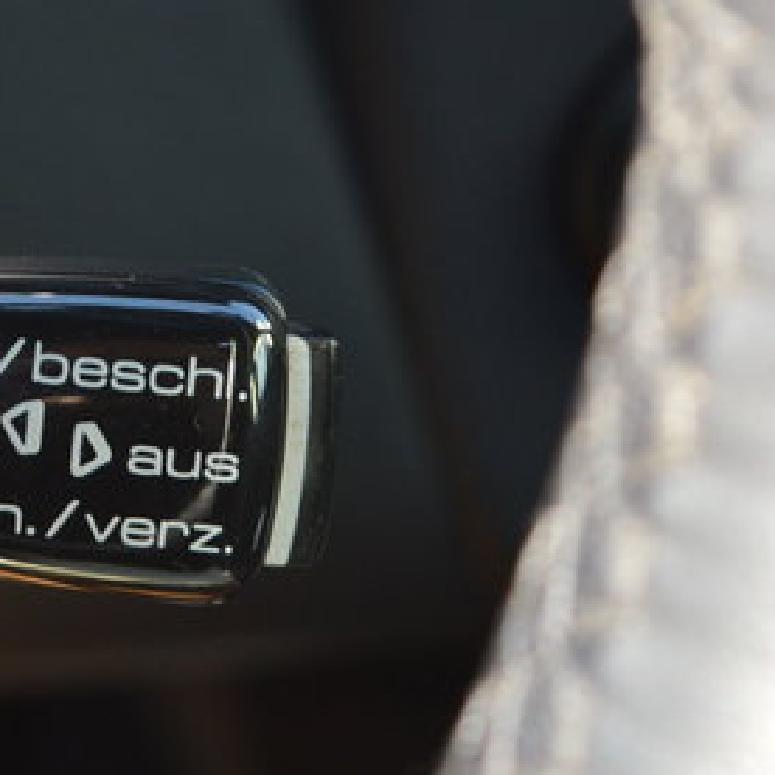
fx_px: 4944
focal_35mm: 195
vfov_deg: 9.0
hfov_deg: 8.9
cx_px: -3
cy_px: 512
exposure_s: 1/100
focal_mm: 55
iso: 400
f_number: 5.6
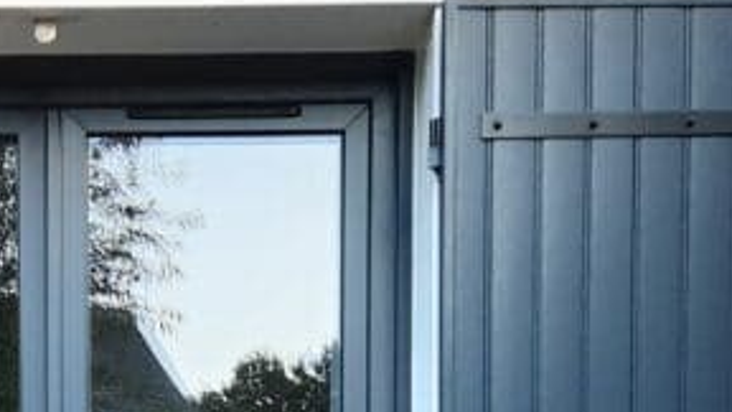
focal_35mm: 97
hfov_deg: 21.5
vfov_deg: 11.5
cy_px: 758
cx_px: 81
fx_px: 1883
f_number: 2
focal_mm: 4.6
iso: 32
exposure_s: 1/50
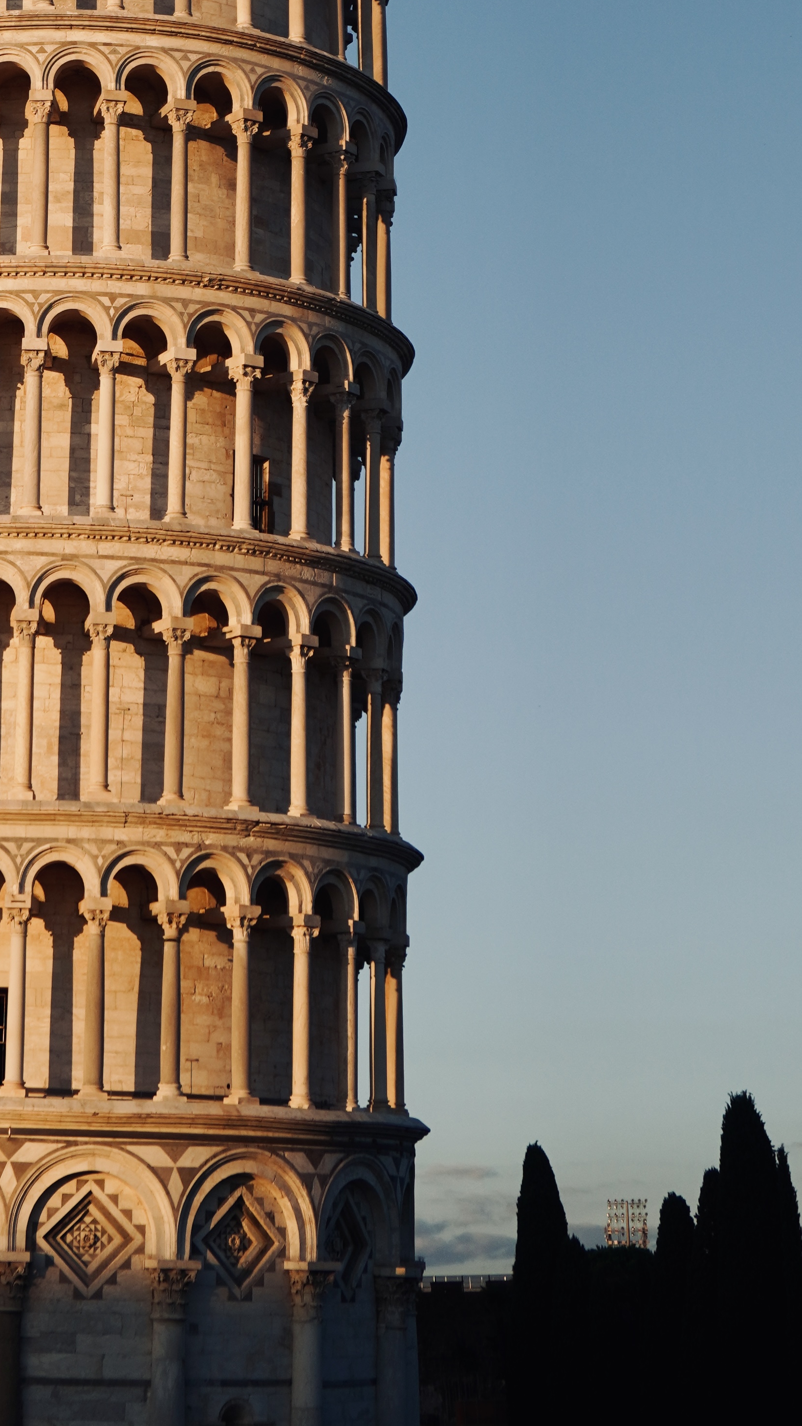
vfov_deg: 24.4
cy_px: 83
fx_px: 3176
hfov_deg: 14.2
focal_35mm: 84
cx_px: 33
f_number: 5
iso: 100
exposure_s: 1/400
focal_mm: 26
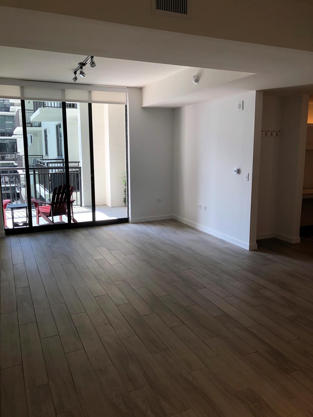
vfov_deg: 63.4
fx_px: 338
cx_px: 156
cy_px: 208
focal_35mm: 28
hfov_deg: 49.7
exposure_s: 1/120
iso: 40
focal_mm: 3.99
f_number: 1.8
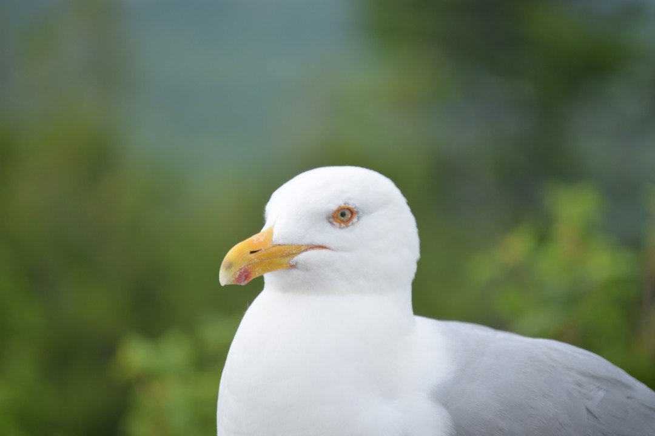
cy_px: 218
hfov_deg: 6.9
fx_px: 5458
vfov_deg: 4.6
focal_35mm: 300
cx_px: 328
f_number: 5.6
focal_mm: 200
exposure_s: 1/250
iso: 100
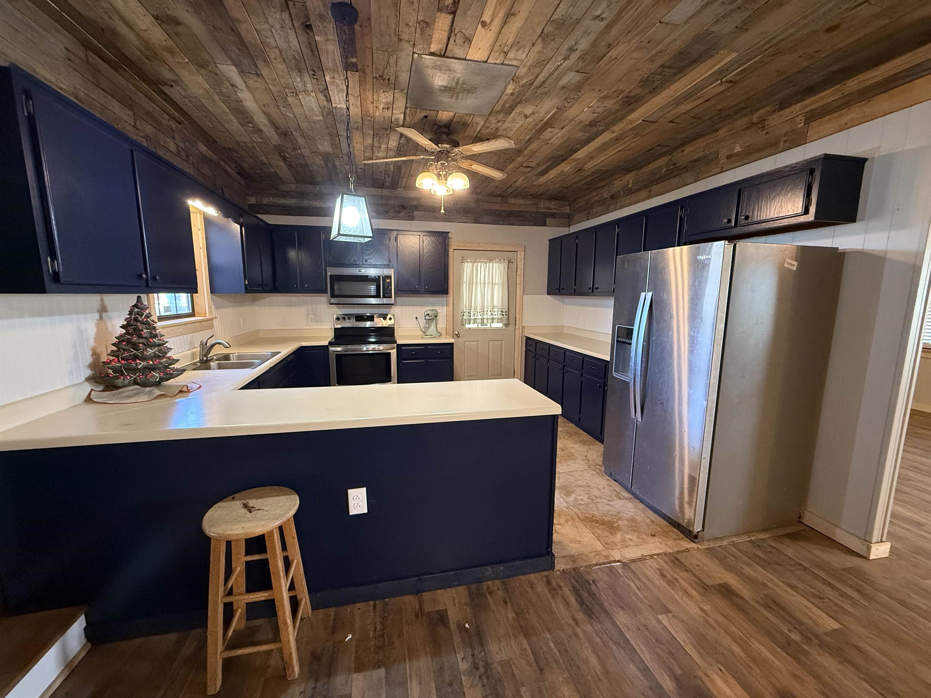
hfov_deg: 102.1
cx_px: 466
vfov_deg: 85.7
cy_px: 349
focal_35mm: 14
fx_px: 377
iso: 640
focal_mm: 2.22
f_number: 2.2
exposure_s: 1/60
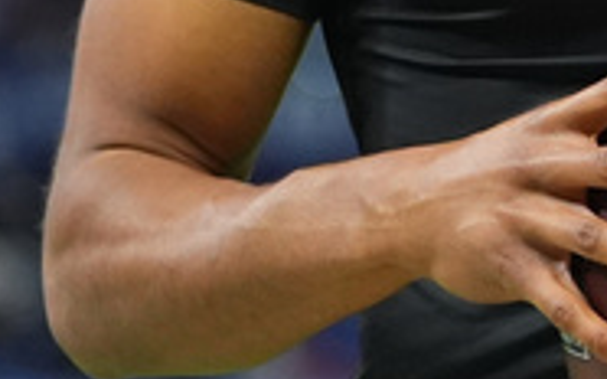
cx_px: 1155
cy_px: -467
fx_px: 10498
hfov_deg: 3.3
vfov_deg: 2.1
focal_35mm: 635
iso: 4000
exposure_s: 1/2500
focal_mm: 113
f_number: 2.8
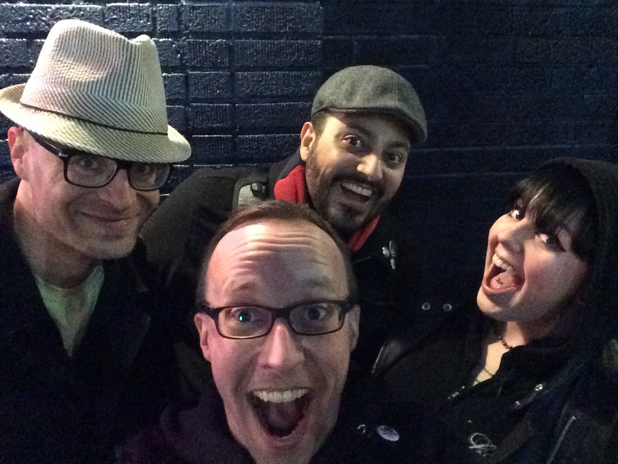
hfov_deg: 55.4
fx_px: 589
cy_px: 232
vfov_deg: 42.9
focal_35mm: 33
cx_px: 309
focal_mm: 2.15
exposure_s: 1/15
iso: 1600
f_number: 2.4
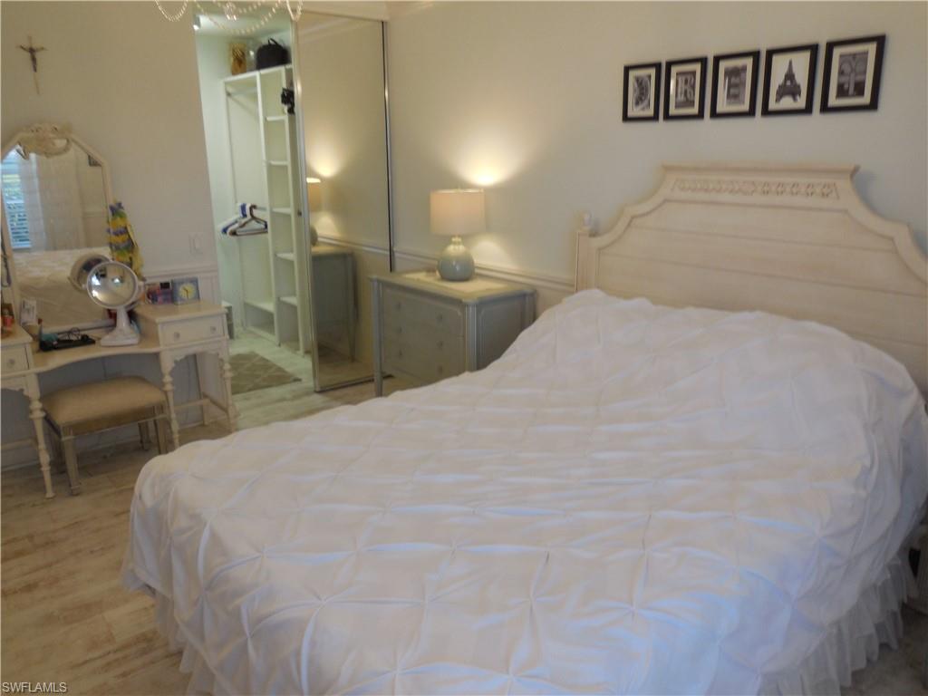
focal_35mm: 25
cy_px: 348
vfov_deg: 54.9
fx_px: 670
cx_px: 464
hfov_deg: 69.4
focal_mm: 4.5
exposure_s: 1/30
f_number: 3.1
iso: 180
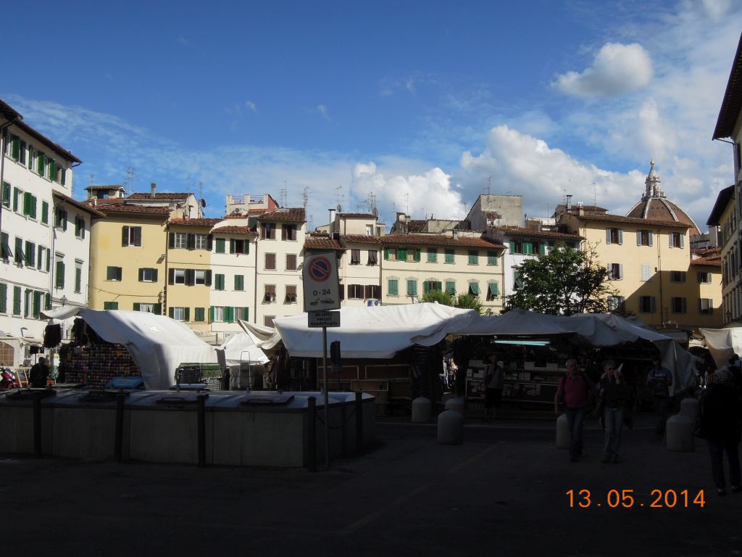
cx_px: 371
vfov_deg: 36.0
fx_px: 857
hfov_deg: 46.8
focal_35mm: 40
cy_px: 278
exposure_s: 1/1250
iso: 160
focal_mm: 7.2
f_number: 5.8
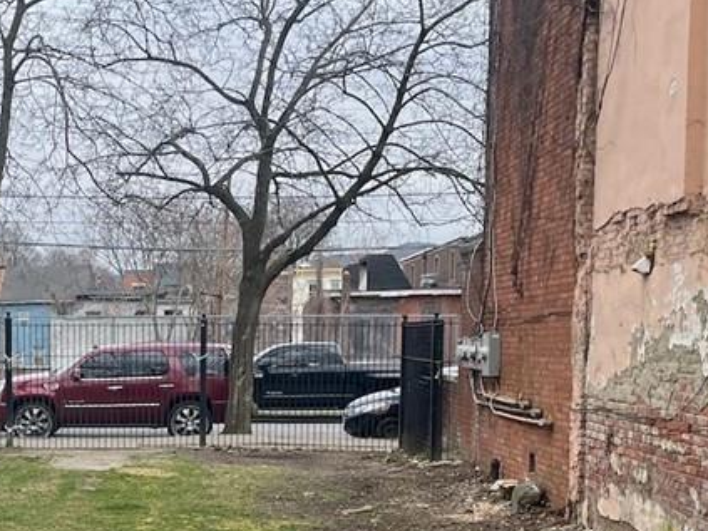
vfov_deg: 22.7
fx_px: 1288
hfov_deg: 29.6
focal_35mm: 63
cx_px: 82
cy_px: 474
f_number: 1.6
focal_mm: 5.1
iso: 50
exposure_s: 1/1279
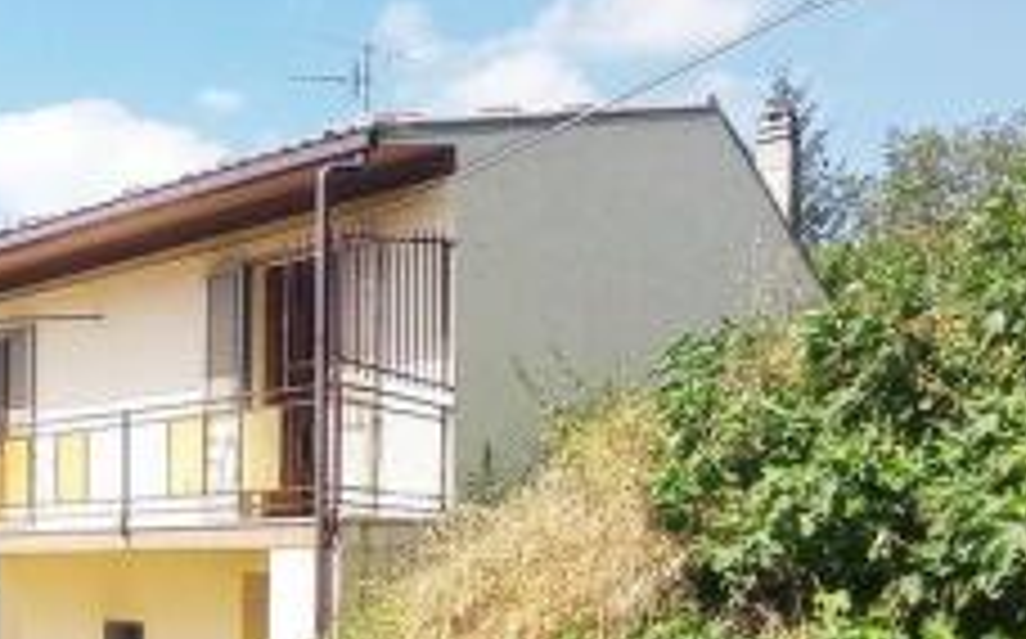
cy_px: 650
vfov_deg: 16.7
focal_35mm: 76
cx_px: 232
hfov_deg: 26.7
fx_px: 2123
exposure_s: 1/903
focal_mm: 1.65
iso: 113
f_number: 2.2
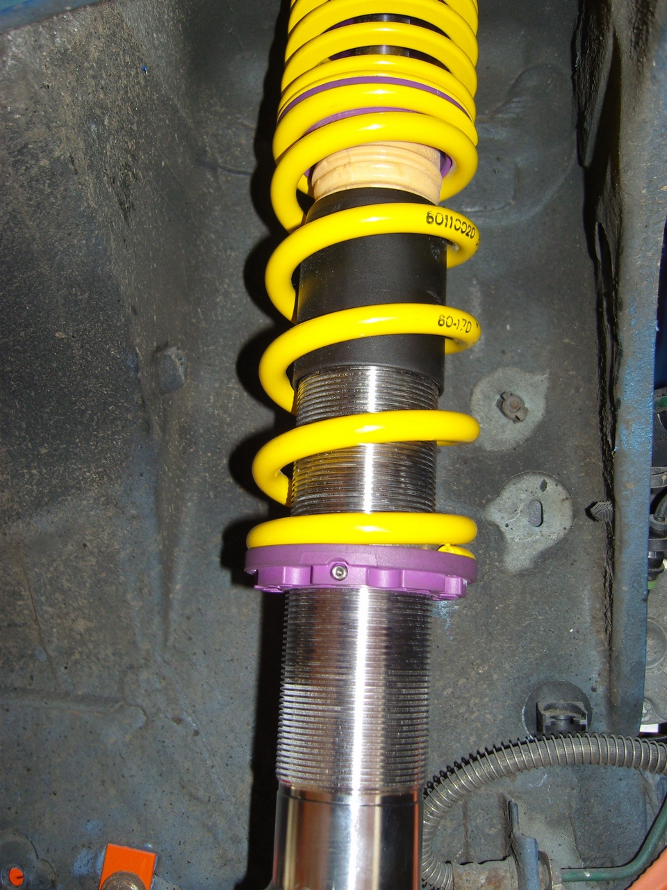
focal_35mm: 34
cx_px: 334
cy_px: 445
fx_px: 874
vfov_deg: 54.0
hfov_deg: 41.8
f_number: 2.8
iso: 100
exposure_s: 1/40
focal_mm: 7.3
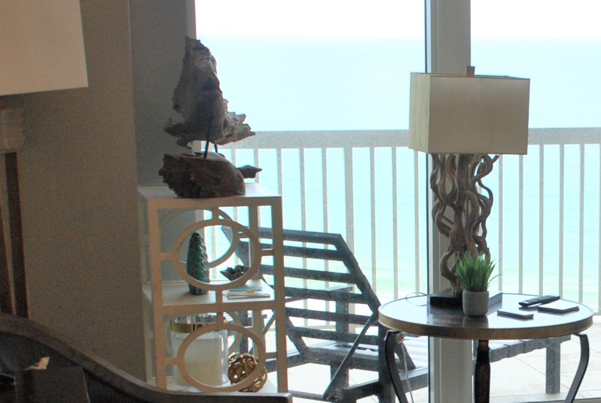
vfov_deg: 14.1
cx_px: 558
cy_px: 376
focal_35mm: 96
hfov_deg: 20.7
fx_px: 1605
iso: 200
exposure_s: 1/80
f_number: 4.5
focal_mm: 24
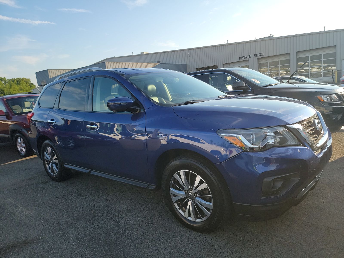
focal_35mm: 24
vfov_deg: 56.8
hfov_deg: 71.6
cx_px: 172
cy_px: 129
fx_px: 239
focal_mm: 6.7
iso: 50
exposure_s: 1/440
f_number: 1.8
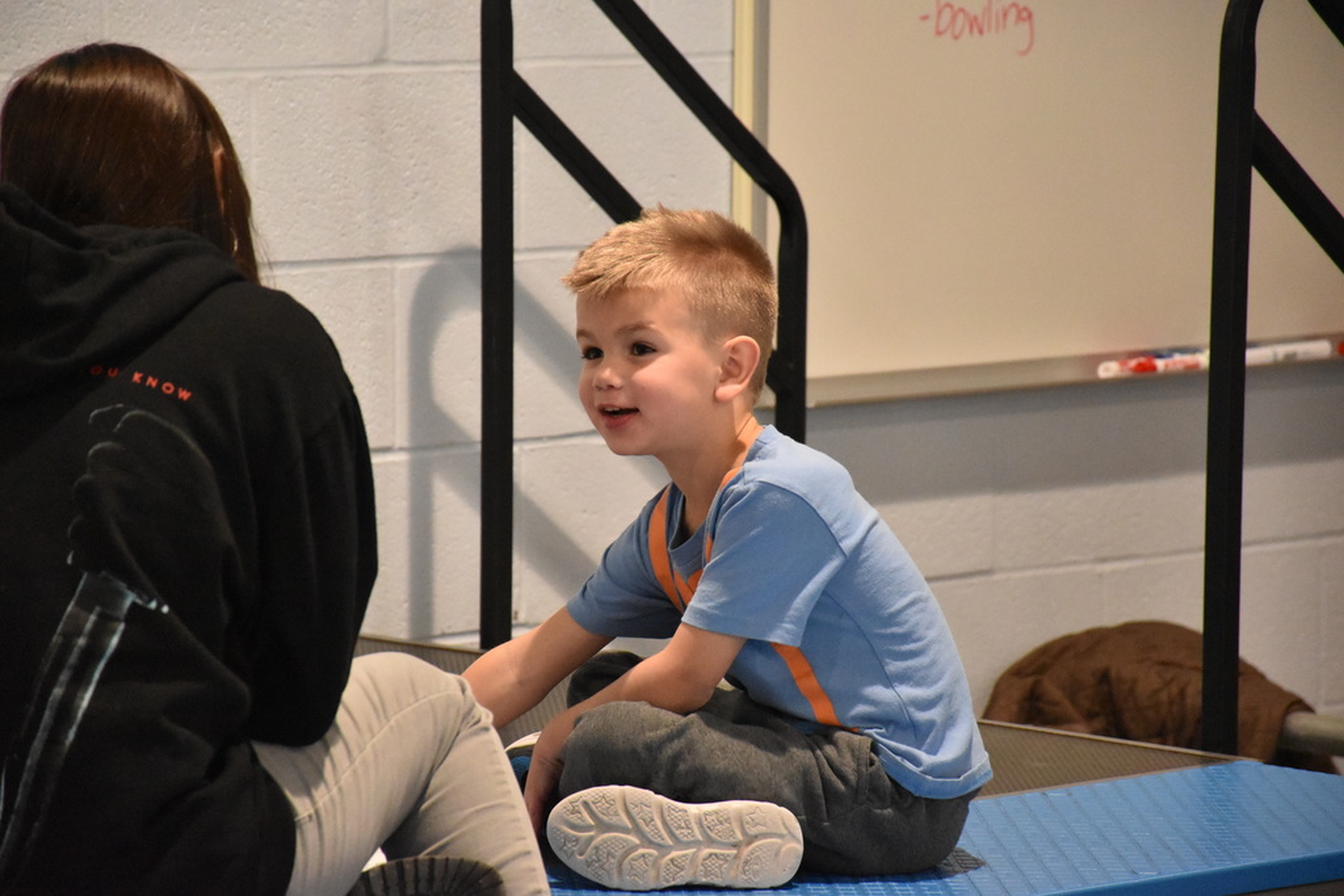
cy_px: 448
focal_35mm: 210
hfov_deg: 9.8
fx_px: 7841
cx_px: 672
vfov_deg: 6.5
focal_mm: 140
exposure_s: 1/320
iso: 6400
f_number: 5.6
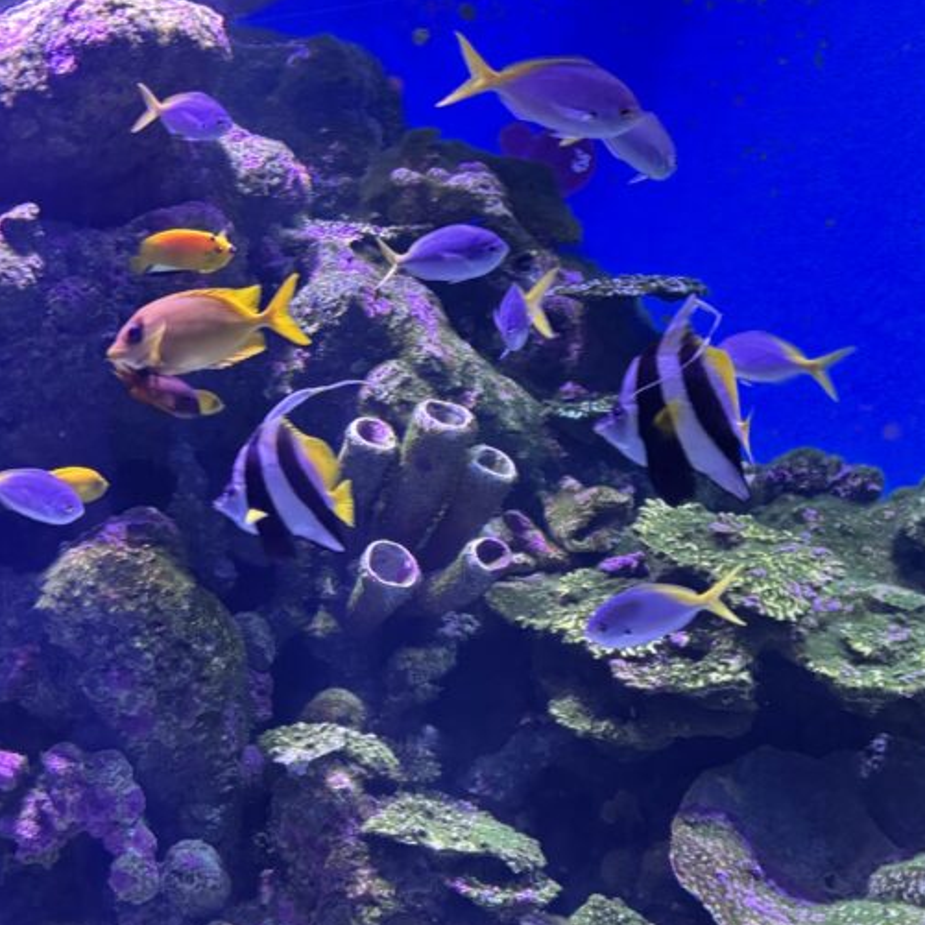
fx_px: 1421
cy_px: 493
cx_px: 294
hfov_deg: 35.6
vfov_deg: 36.0
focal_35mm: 47
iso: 500
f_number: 1.6
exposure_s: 1/33
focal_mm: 5.96
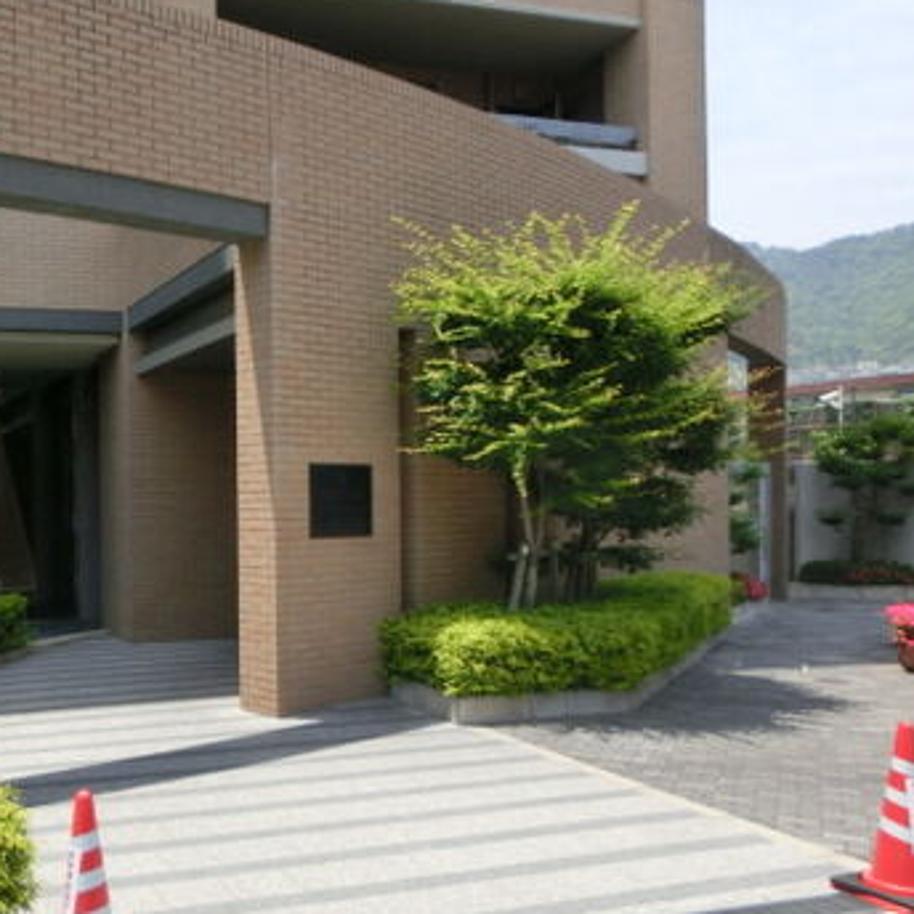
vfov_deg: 44.8
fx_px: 1105
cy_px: 521
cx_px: 122
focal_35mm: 37
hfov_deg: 41.9
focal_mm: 4.24
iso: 80
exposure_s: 1/800
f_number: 3
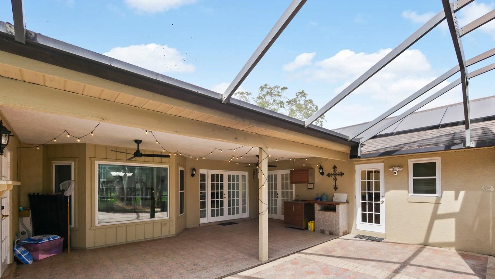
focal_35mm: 16
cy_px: 189
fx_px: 210
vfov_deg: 65.1
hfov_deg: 99.4
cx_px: 253
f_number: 5.6
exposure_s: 1/250
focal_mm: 7
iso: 200
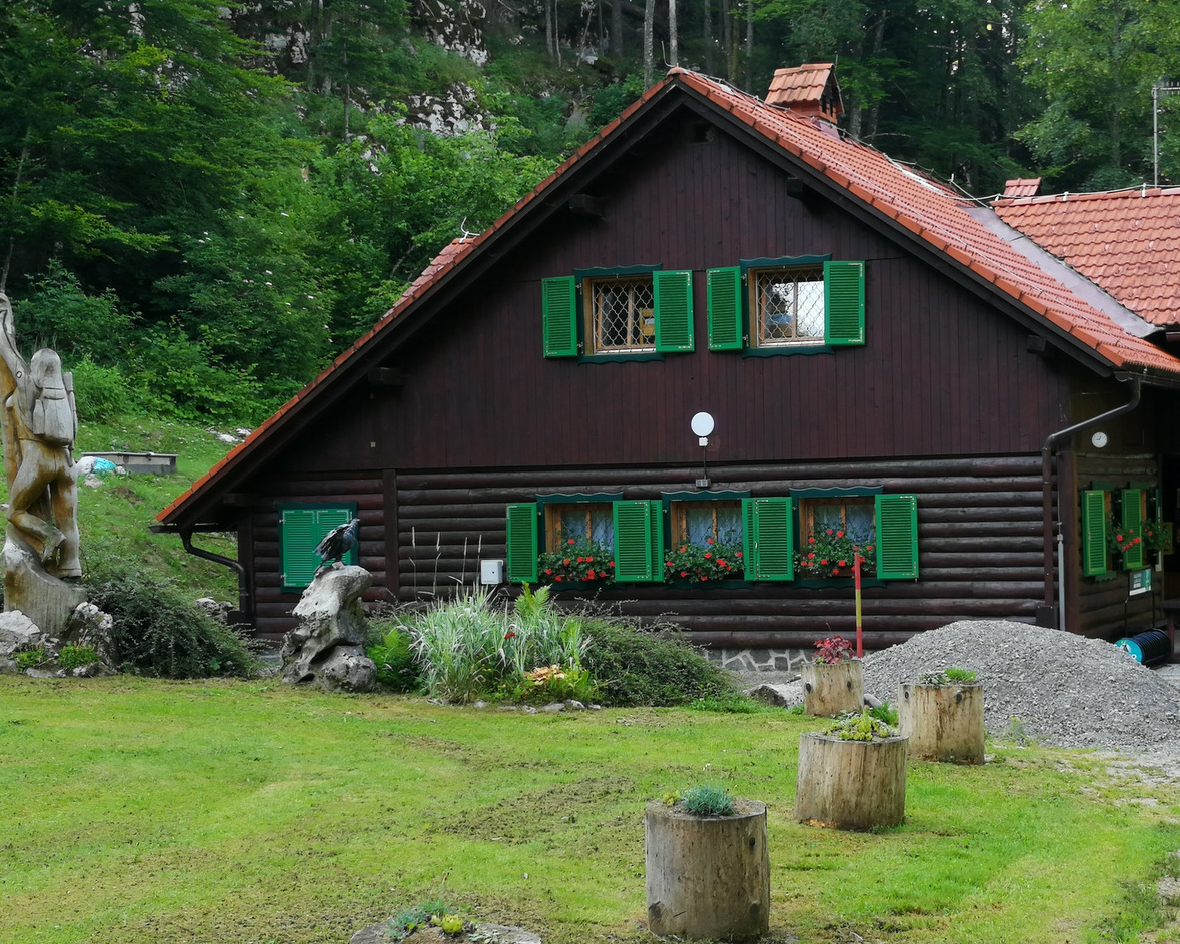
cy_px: 526
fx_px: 1990
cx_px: 759
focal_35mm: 57
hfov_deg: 32.8
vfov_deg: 26.7
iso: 50
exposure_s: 1/100
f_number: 1.8
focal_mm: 3.95
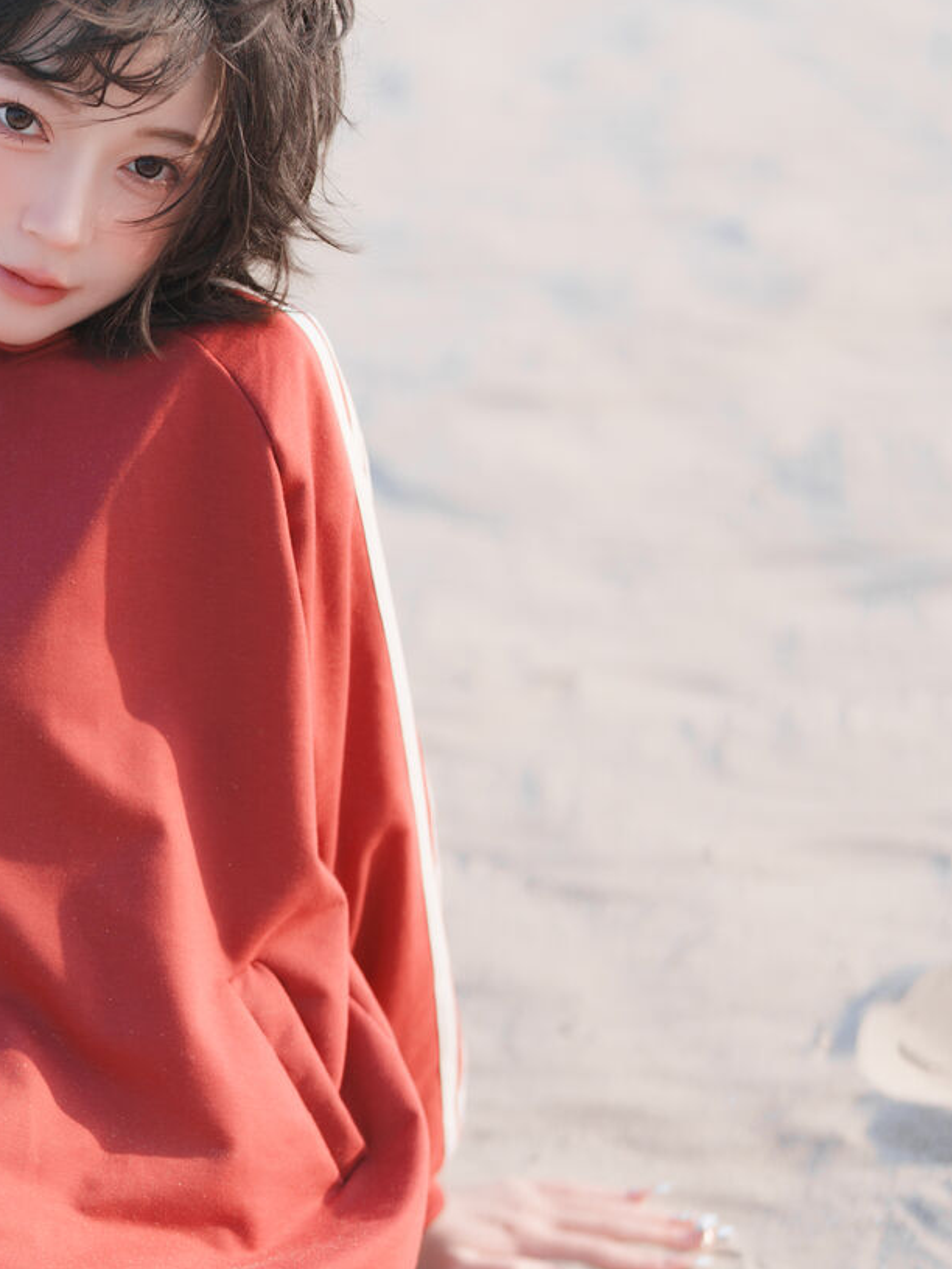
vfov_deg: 18.5
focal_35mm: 106
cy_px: 855
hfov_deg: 13.9
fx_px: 3887
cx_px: 179
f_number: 1.4
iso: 100
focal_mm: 50
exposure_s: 1/5000
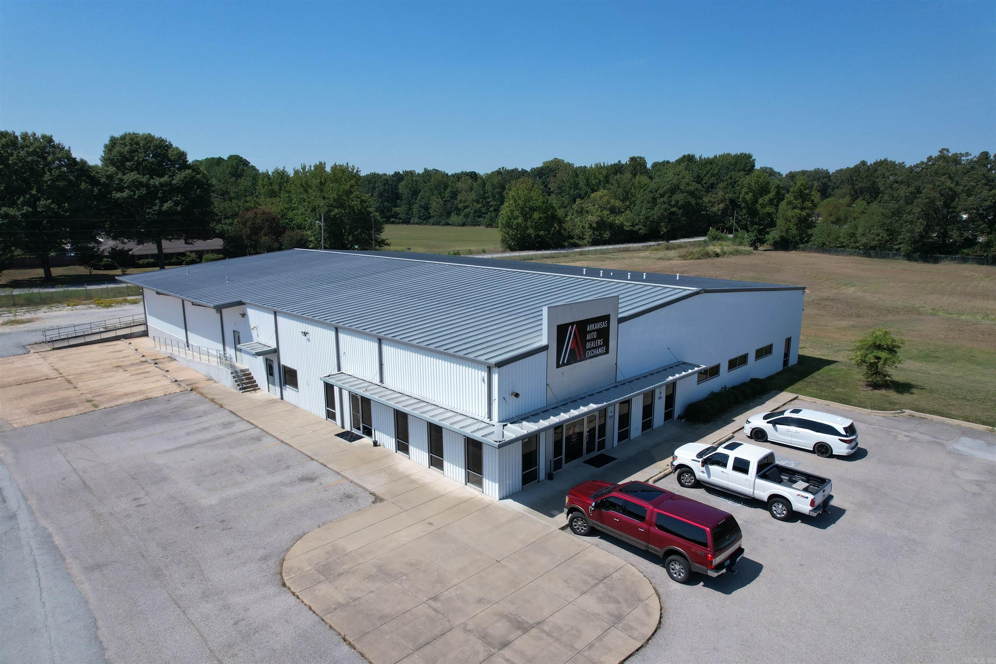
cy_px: 332
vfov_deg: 57.2
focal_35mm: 22
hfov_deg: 78.6
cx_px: 498
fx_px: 609
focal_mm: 8.38
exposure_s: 1/2500
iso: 100
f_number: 2.8
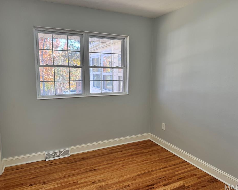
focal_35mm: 26
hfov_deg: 66.0
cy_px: 94
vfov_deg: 54.9
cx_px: 118
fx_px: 183
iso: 125
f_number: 1.78
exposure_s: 1/120
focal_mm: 6.76
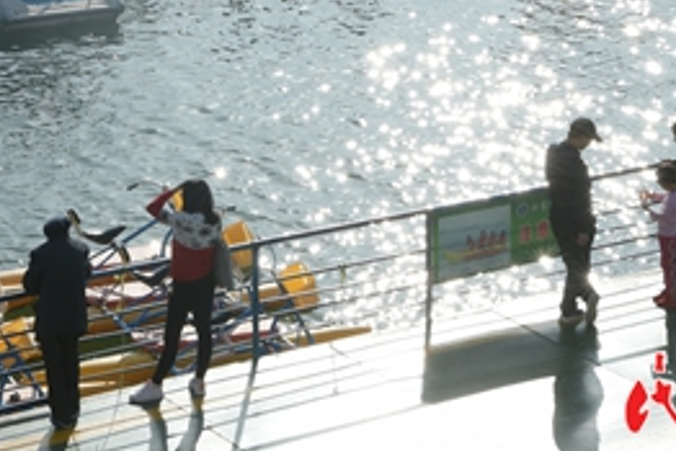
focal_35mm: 140
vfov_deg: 9.6
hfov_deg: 14.6
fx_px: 2637
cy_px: -143
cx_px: 299
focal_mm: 35
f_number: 16
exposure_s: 1/125
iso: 100
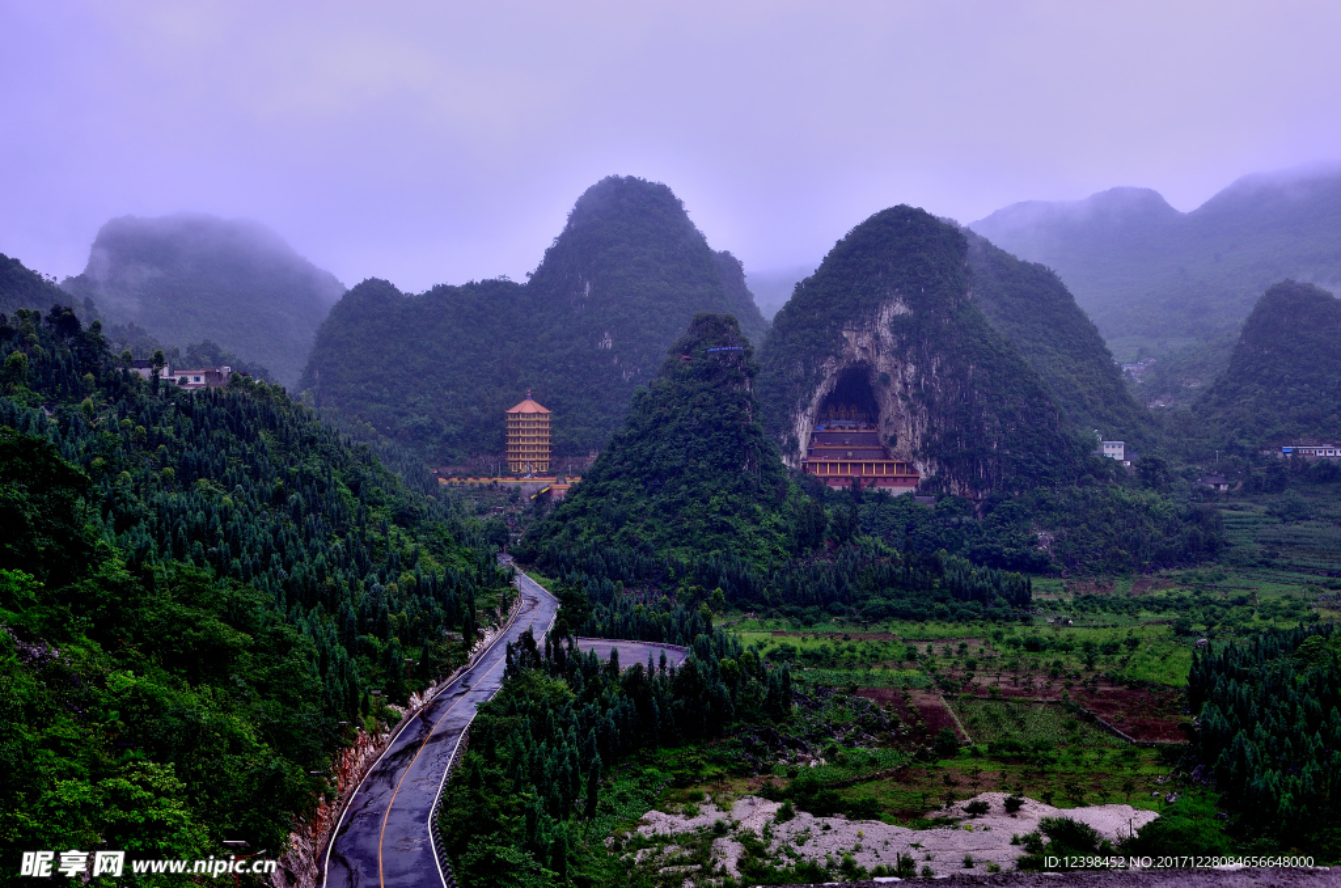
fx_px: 1450
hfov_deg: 49.6
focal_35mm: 39
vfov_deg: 34.1
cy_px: 444
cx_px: 670
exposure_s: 1/40
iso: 100
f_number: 8
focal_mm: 26
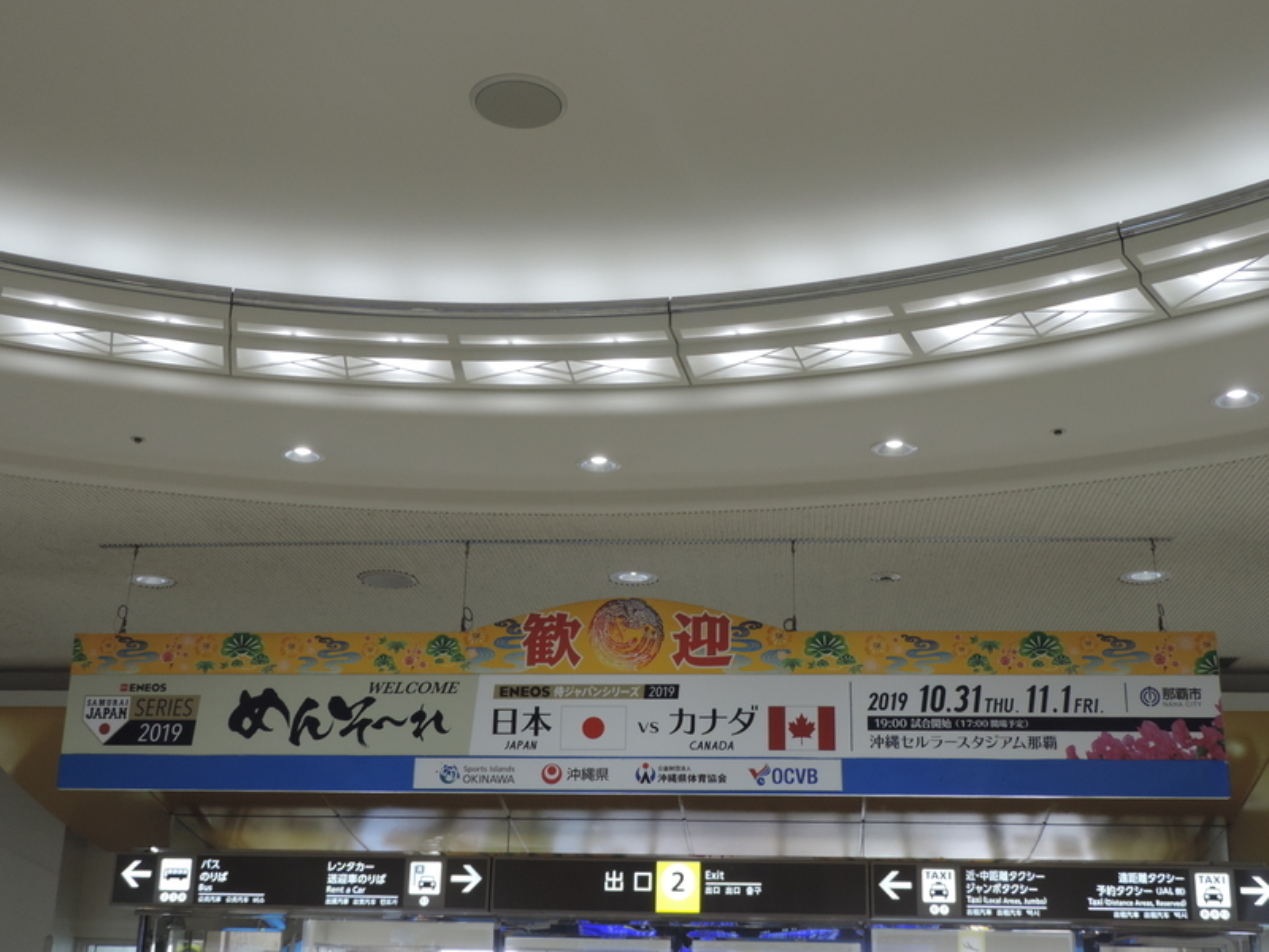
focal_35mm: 43
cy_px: 476
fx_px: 1576
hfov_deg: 43.9
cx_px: 634
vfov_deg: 33.6
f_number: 3.4
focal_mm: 7.6
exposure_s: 1/50
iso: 200
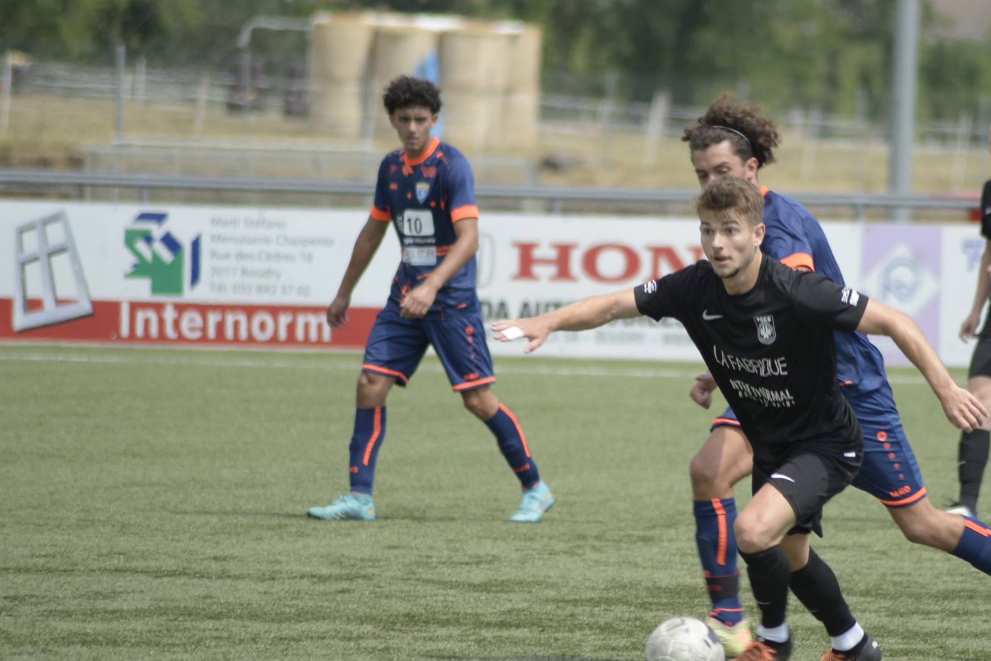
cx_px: 711
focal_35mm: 441
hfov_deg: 4.7
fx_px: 12139
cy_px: 357
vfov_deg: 3.1
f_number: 5.6
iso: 100
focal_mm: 300
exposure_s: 1/400
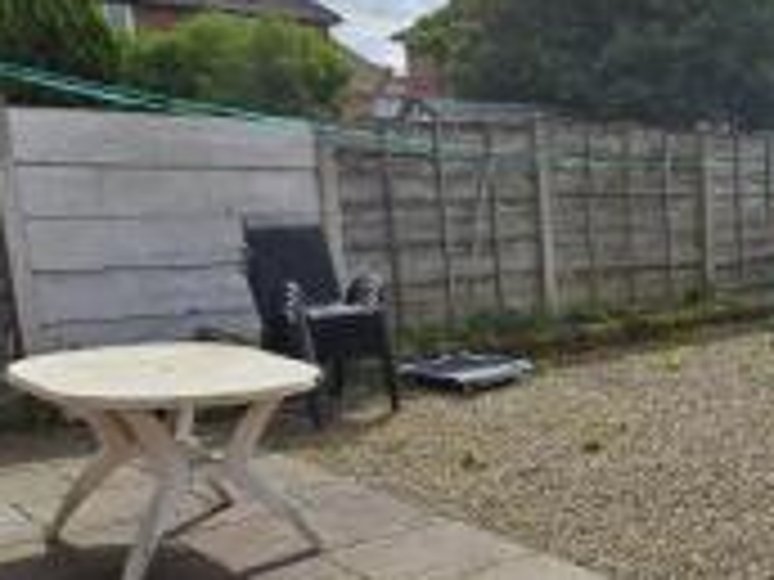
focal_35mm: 44
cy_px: 434
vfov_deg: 32.3
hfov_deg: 38.3
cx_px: 767
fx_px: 984
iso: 50
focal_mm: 2.2
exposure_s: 1/2820
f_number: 2.2
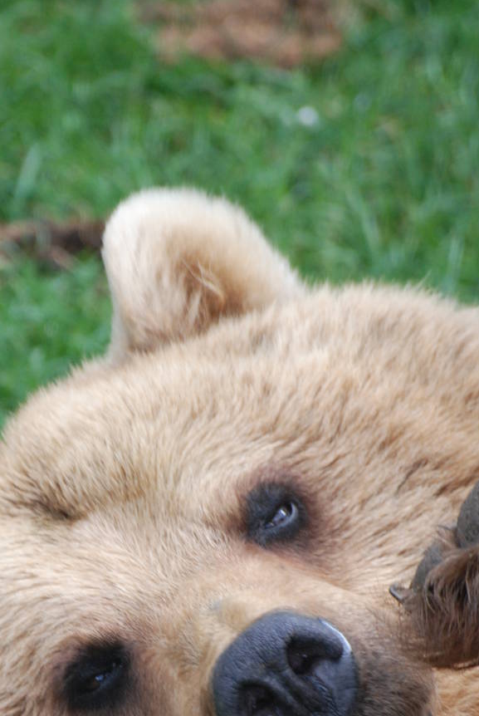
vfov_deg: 3.1
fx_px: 13294
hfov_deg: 2.1
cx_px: 106
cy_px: 610
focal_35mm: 668
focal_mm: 240
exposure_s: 1/250
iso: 400
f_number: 5.3
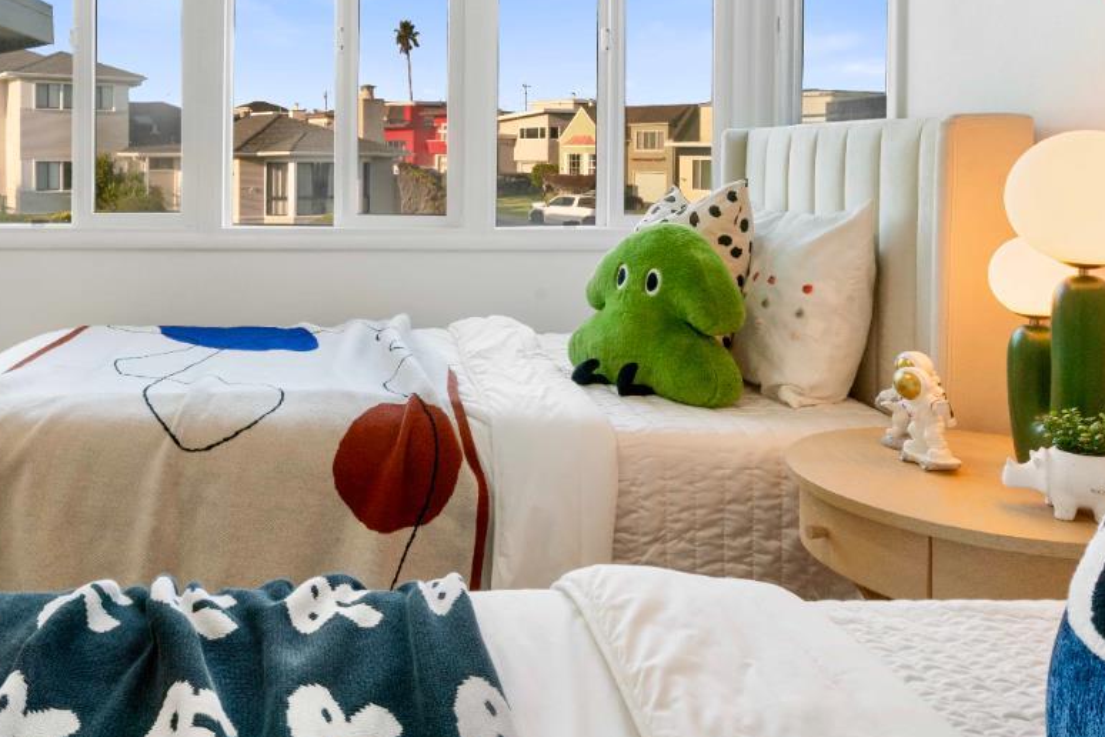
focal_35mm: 31
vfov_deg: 41.7
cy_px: 239
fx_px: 951
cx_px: 364
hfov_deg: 58.8
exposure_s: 1/13
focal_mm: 16
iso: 400
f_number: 16
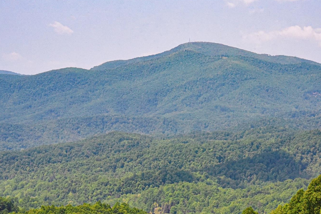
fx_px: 1293
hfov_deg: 14.1
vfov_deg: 9.5
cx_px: 189
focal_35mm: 145
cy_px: 145
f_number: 14
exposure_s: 1/800
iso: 5000
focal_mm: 95
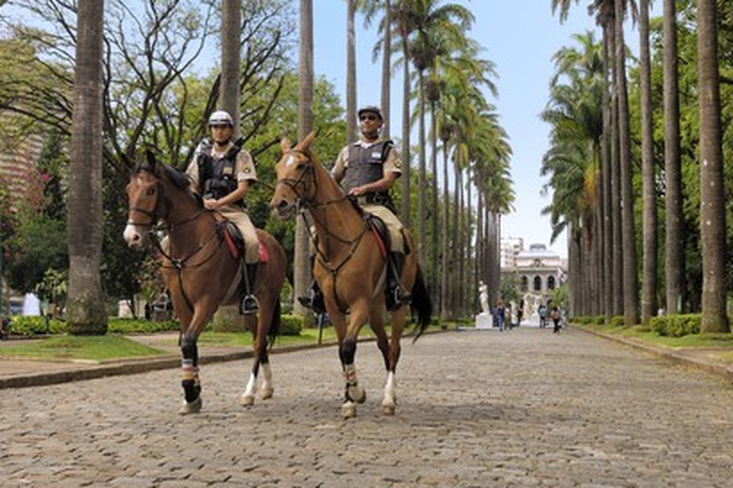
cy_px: 247
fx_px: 875
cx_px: 366
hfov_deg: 45.4
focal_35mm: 43
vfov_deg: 31.2
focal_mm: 28
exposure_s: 1/160
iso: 160
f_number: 6.3
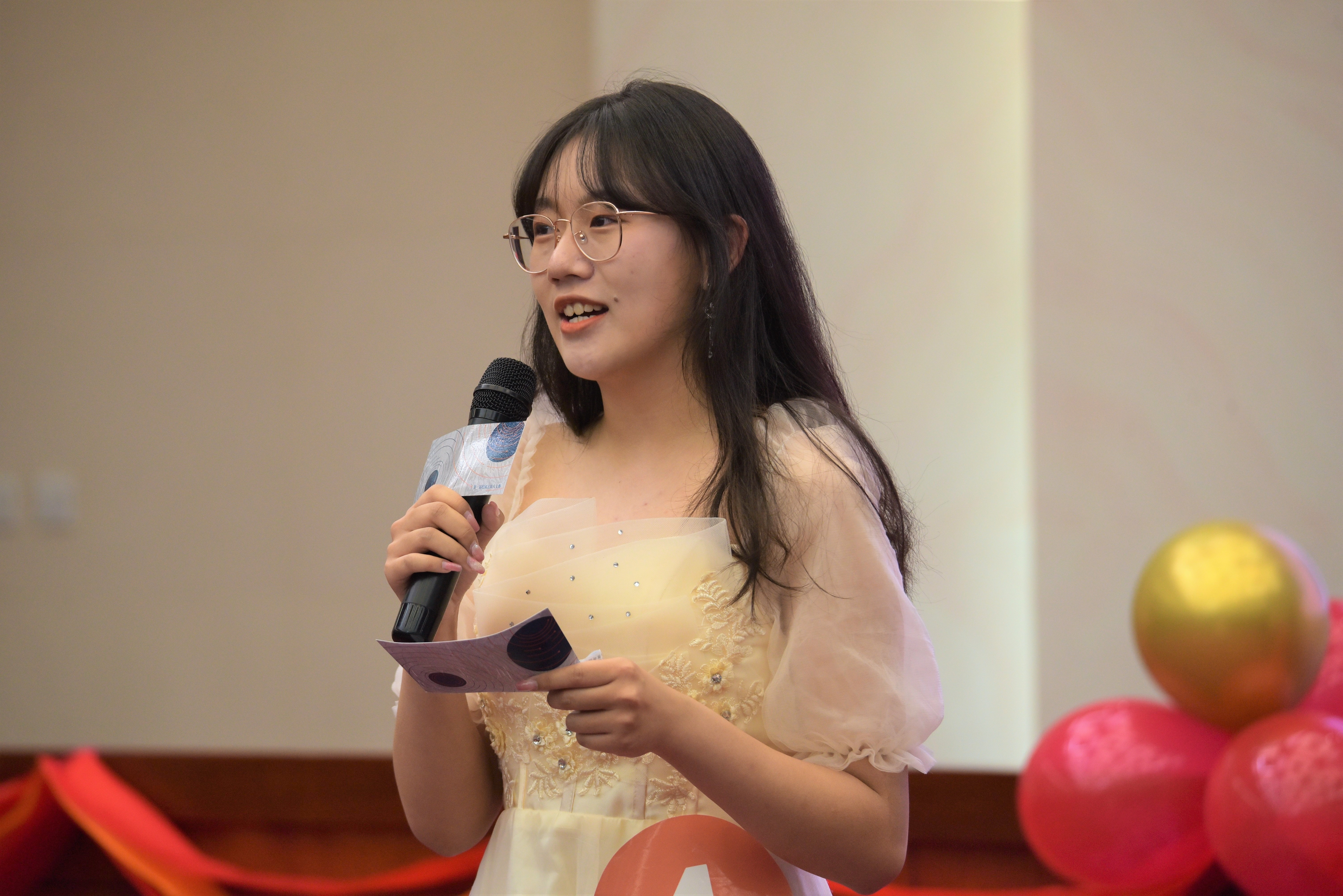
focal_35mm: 210
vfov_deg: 6.5
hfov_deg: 9.8
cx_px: 672
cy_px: 448
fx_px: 7837
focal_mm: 210
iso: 640
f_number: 5.6
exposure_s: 1/200
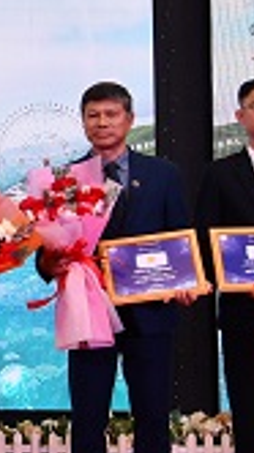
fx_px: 1501
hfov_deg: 8.6
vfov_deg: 17.1
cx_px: -404
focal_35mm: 125
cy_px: 126
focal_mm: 22
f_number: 8
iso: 400
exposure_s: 1/50
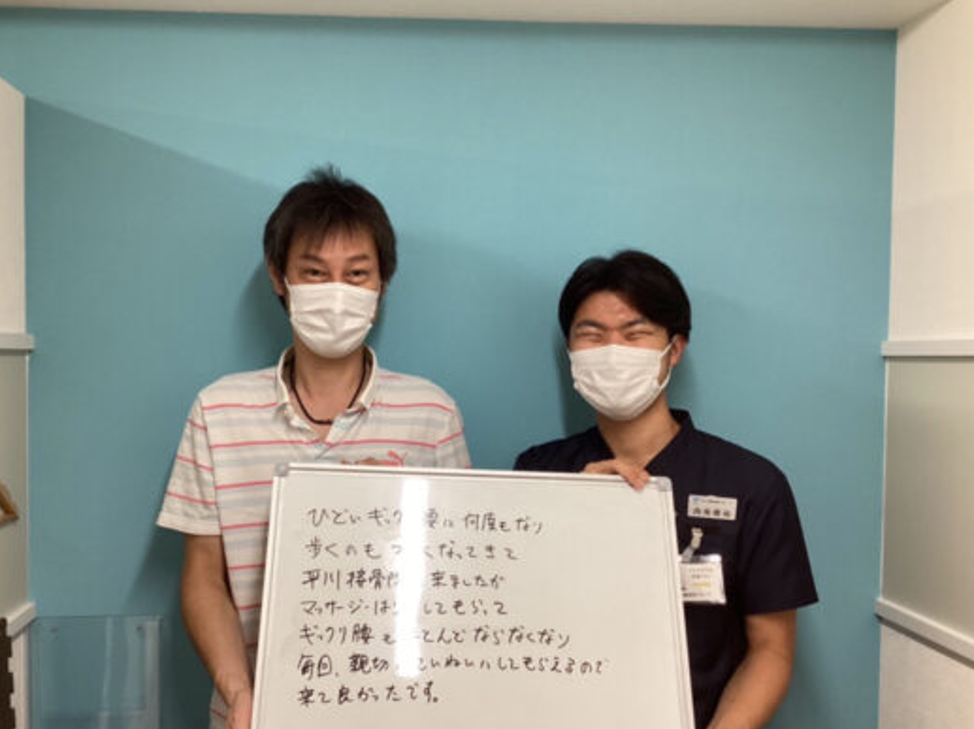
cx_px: 428
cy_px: 402
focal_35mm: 36
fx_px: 1012
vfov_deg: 39.6
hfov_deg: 51.3
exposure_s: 1/60
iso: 80
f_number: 2.4
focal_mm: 3.3
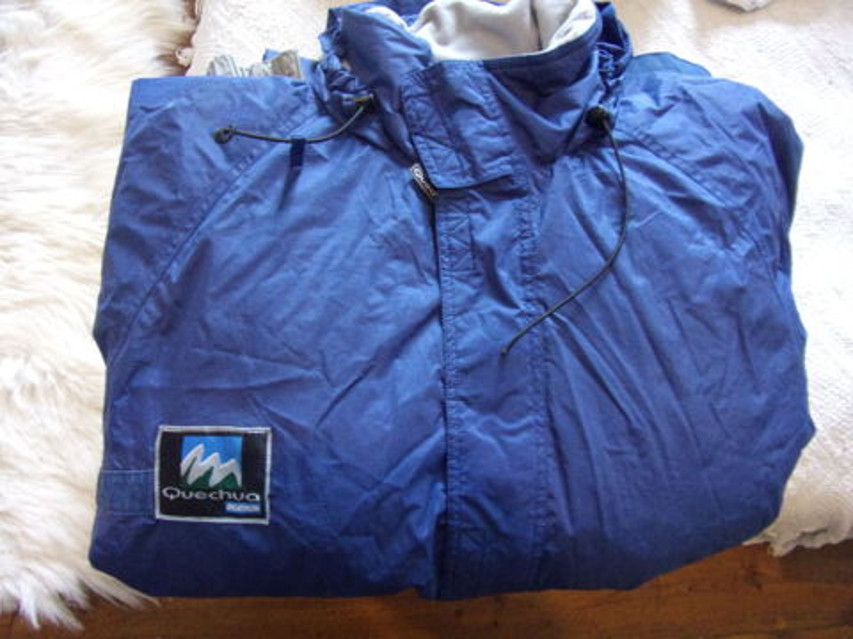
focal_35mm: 24
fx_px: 591
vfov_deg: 56.8
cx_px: 426
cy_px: 320
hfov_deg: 71.6
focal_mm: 4.3
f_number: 3.3
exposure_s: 1/17
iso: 396
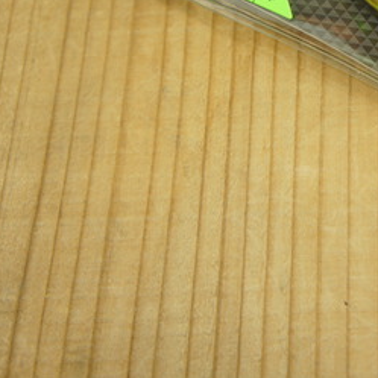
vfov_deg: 20.7
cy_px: 80
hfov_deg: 19.7
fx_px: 1026
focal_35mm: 83
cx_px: 449
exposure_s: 1/13
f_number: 4
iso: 400
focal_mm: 27
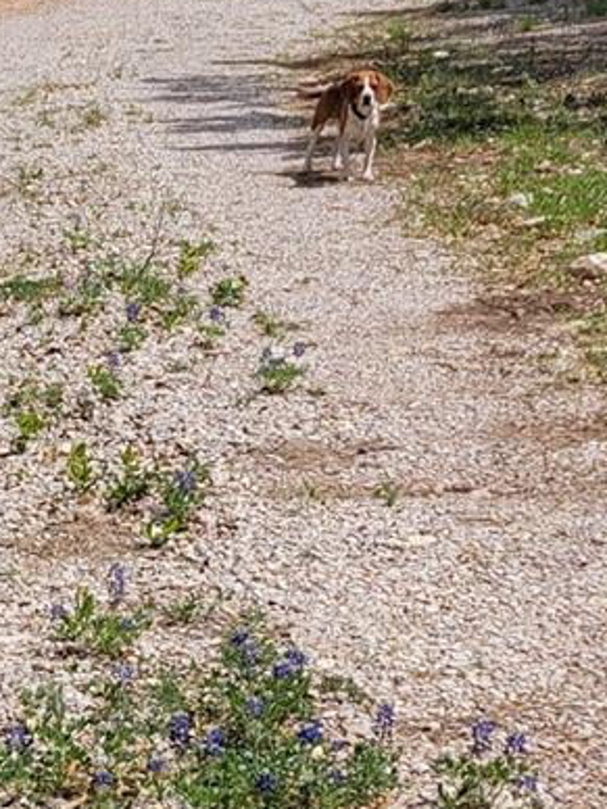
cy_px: 671
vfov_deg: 20.4
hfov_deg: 15.4
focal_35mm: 95
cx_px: 54
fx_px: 2221
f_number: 1.8
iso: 16
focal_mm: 6.7
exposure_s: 1/1623
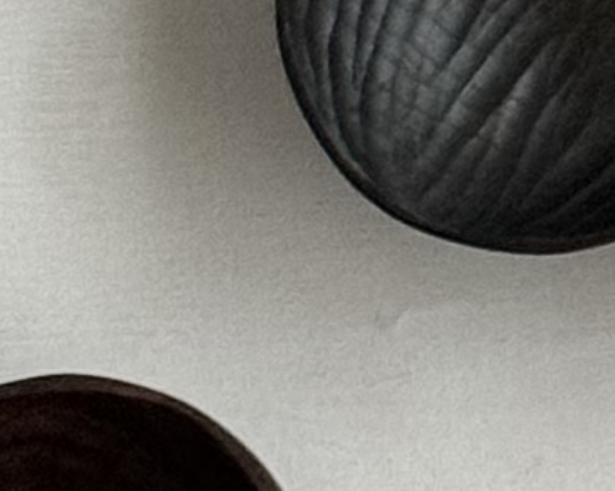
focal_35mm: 452
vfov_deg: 3.4
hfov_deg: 4.2
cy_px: 115
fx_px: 8223
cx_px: 1329
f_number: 1.78
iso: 250
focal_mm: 6.76
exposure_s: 1/58
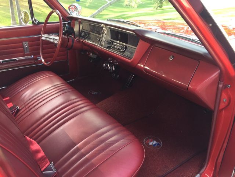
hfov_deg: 61.7
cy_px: 88
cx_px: 118
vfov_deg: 48.2
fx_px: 197
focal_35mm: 29
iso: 50
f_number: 2.2
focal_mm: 4.15
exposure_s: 1/120
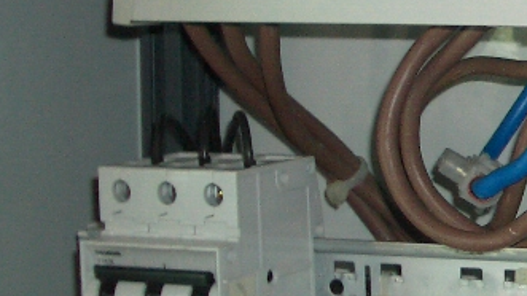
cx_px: 809
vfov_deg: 8.8
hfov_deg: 14.4
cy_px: 51
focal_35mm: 138
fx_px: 1928
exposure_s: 1/60
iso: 100
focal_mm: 6.8
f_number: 2.8
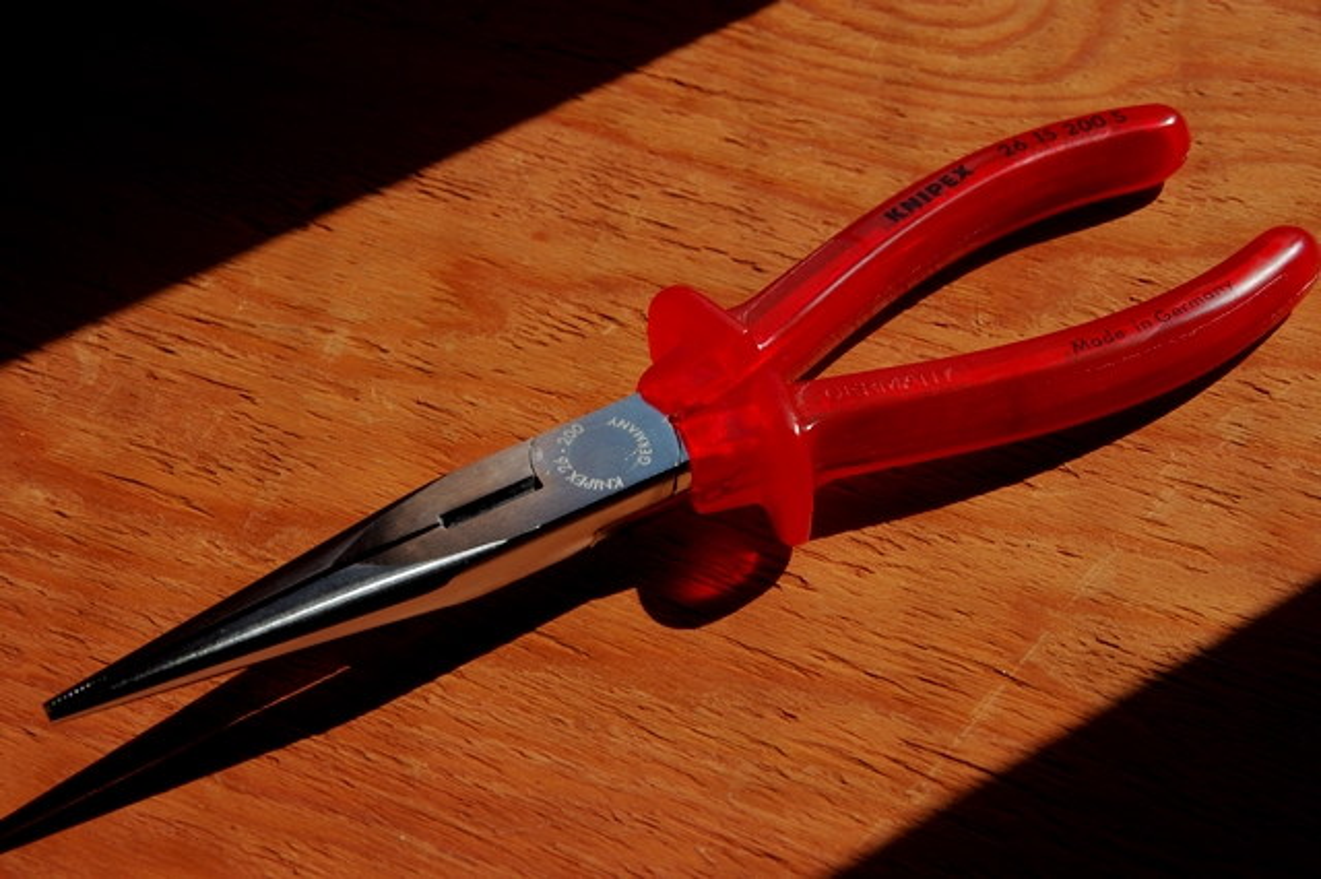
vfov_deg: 18.9
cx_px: 660
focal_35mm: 72
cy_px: 440
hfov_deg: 28.1
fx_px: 2641
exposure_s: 1/400
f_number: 10
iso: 100
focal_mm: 48
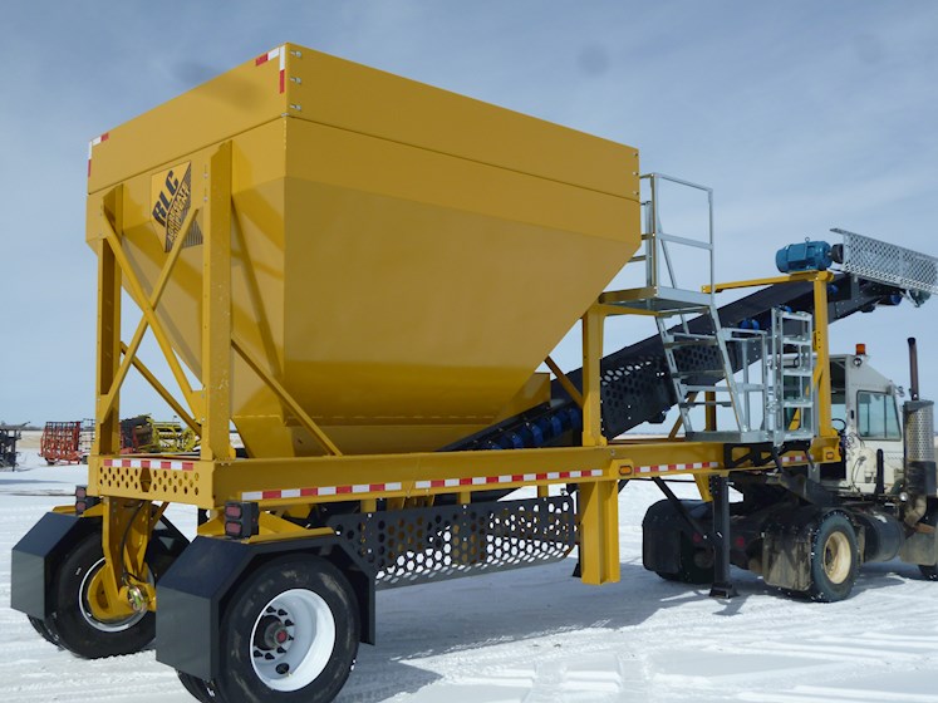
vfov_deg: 39.6
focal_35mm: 36
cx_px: 469
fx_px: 975
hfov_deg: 51.4
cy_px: 352
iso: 100
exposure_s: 1/320
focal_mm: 6.4
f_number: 10
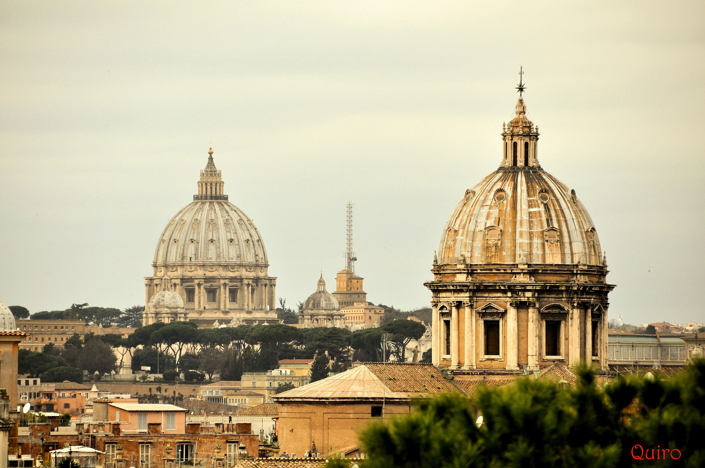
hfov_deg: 6.9
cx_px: 352
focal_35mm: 300
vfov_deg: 4.6
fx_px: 5868
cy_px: 234
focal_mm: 200
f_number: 5.6
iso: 250
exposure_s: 1/500
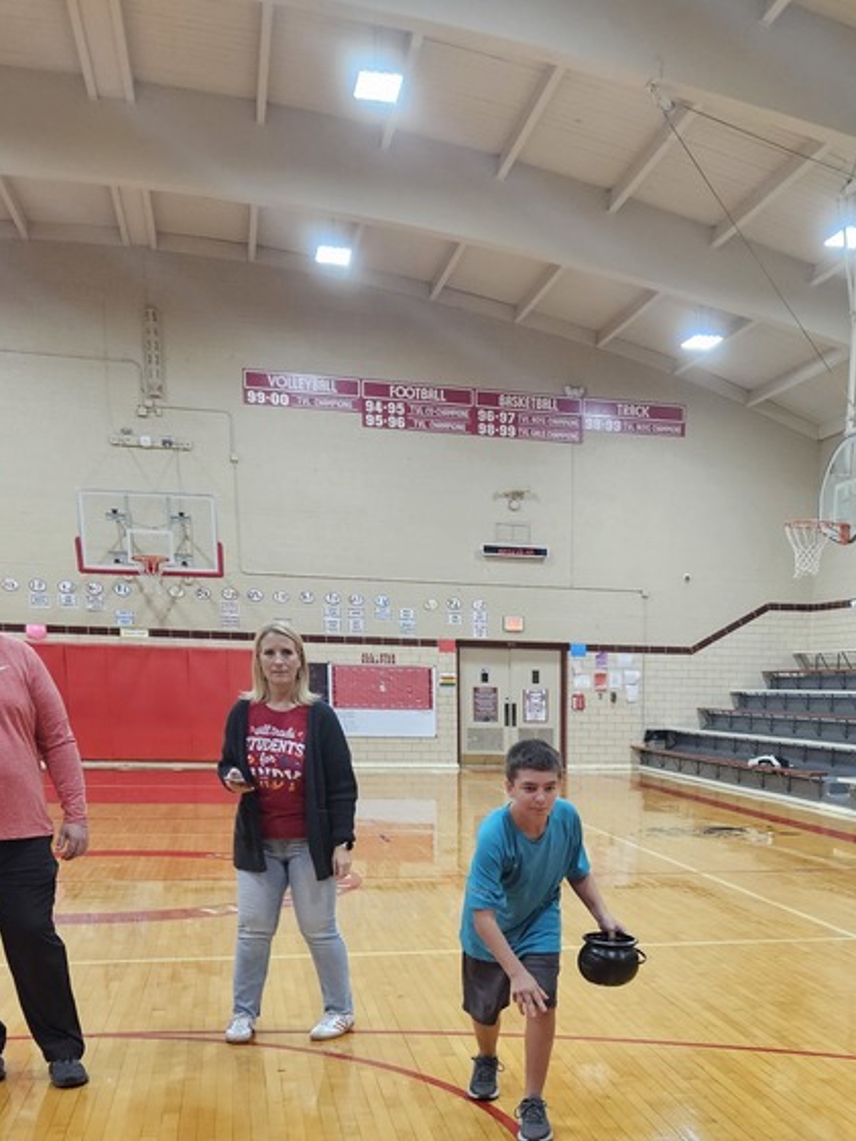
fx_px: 1384
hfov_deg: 33.8
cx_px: 628
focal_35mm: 42
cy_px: 978
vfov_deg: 41.9
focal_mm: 5.4
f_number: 1.8
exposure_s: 1/120
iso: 250
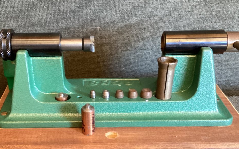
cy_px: 101
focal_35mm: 53
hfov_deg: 38.0
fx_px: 345
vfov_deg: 24.3
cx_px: 92
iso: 320
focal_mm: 3.3
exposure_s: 1/50
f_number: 2.4
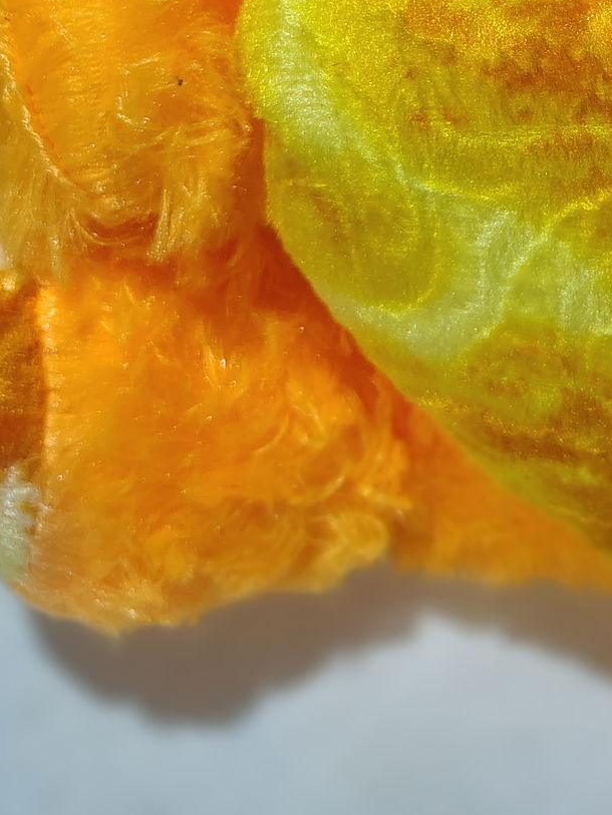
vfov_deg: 28.0
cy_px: -84
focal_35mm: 63
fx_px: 1485
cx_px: 627
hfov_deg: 22.3
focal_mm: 5.56
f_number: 1.8
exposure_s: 1/100
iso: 639
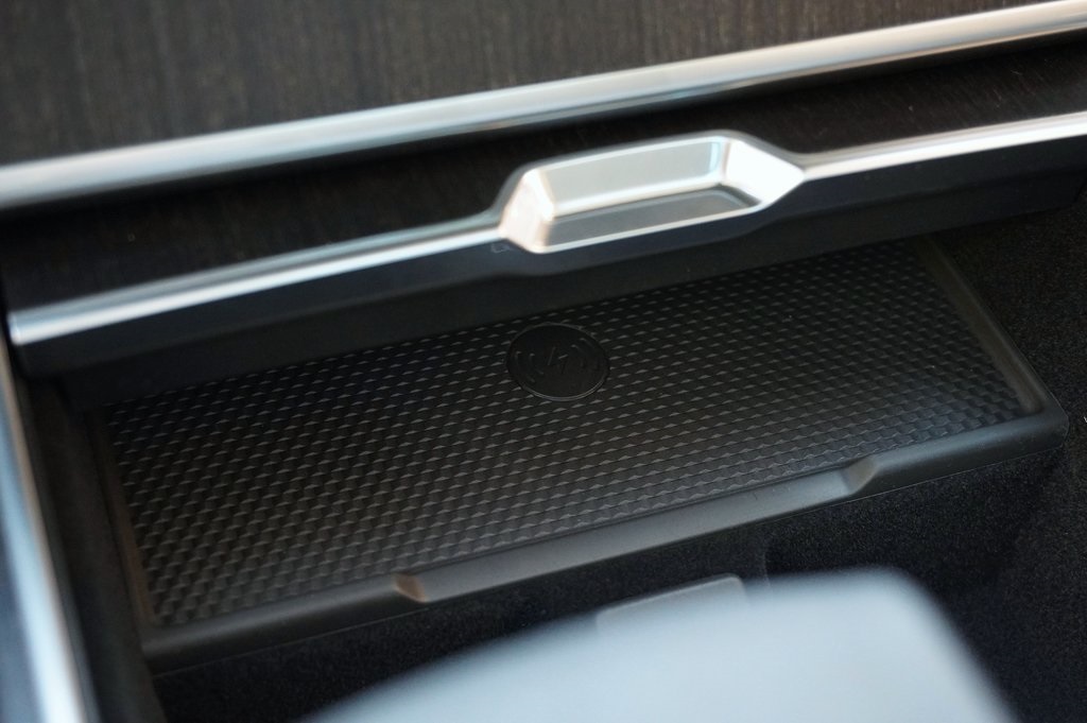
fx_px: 1584
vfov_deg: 25.7
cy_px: 362
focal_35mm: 52
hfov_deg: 37.9
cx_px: 544
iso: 4000
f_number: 5.6
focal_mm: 35
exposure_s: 1/60
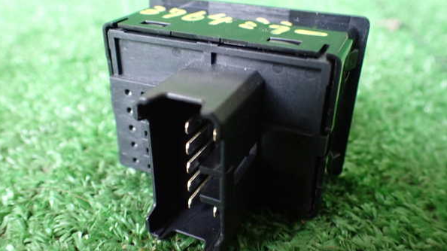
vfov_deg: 35.6
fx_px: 391
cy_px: 126
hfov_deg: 59.5
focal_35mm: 33
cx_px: 222
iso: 800
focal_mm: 5.4
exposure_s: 1/30
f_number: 2.3
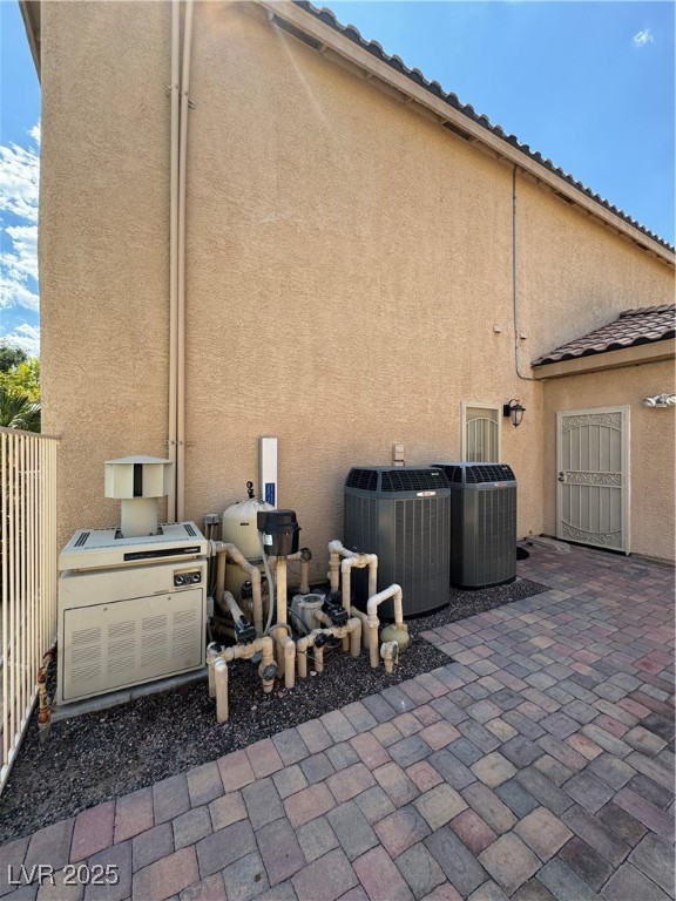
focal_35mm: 14
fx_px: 365
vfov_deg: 102.1
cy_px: 450
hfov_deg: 85.7
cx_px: 338
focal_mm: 2.22
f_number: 2.2
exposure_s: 1/707
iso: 40
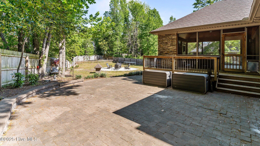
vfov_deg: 60.6
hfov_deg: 92.7
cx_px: 131
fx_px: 124
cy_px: 60
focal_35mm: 18
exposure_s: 1/800
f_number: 4.5
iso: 320
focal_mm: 17
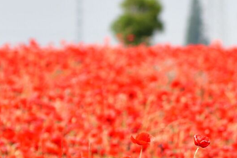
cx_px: 432
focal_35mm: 581
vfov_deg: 2.4
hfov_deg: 3.5
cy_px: 127
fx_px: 3825
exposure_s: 1/1000
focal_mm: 85
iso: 100
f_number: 3.2
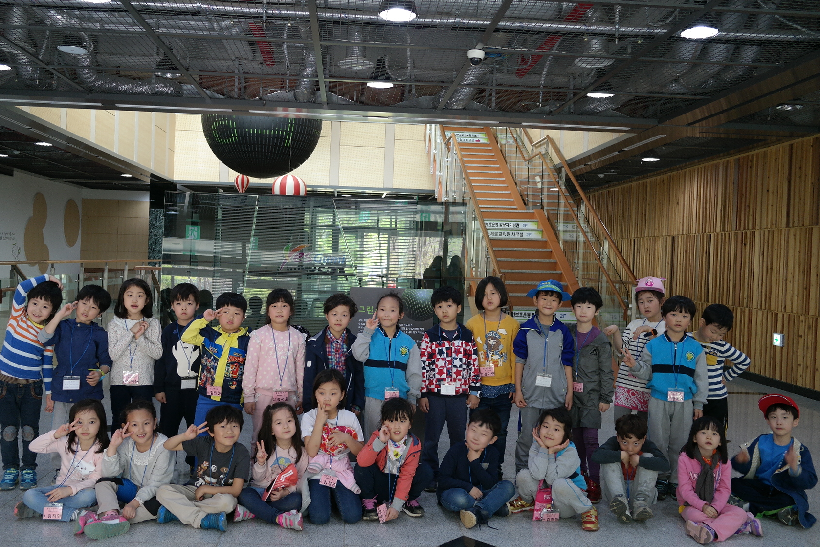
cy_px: 269
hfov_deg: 55.8
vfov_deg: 38.9
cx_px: 398
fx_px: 774
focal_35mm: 34
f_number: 3.5
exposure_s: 1/40
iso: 400
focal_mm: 22
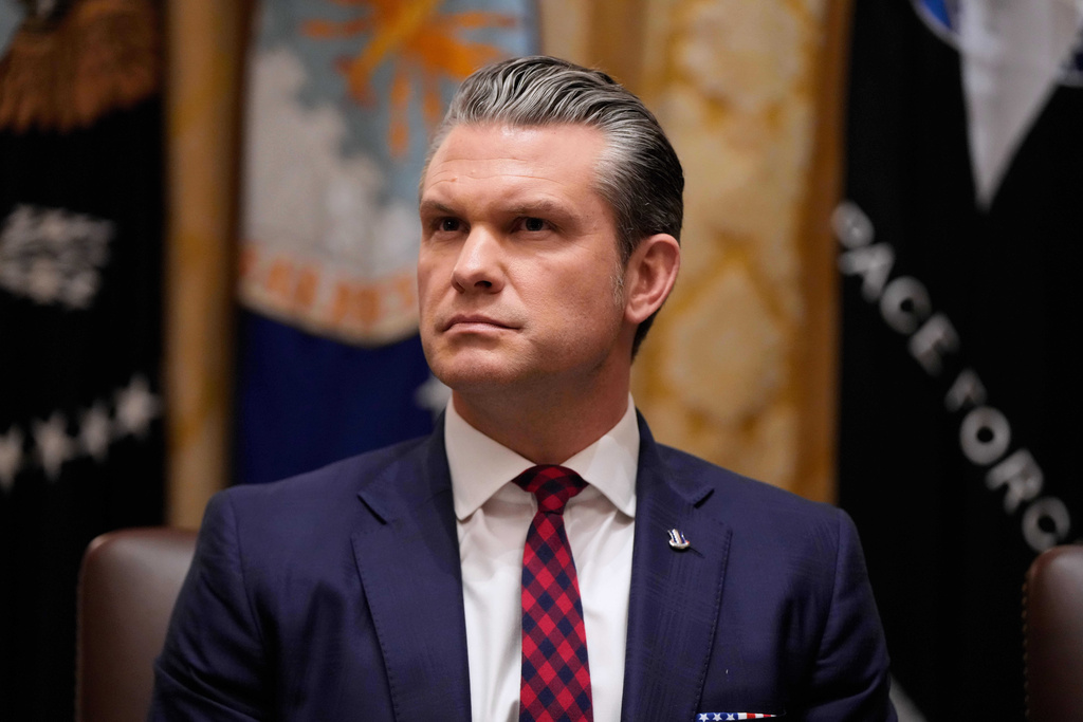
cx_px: 542
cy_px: 361
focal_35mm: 144
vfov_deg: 9.5
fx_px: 4332
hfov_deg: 14.2
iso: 5000
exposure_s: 1/500
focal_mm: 144
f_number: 2.8
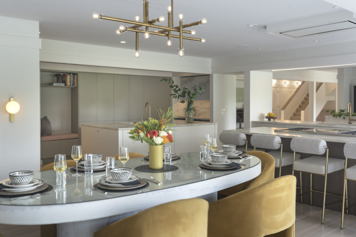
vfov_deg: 37.9
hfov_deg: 54.4
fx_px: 346
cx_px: 178
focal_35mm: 35
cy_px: 118
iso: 1600
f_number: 8
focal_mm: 35
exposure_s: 1/80
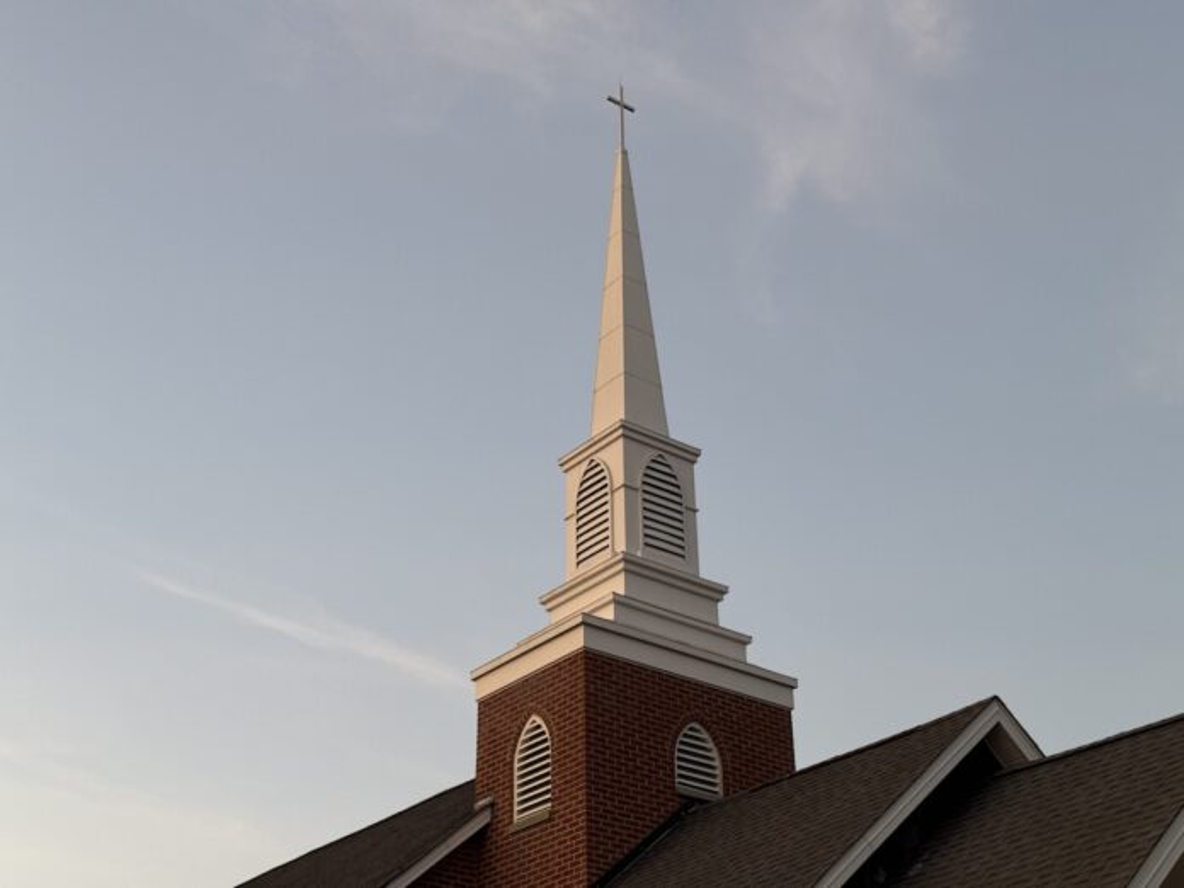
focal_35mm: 48
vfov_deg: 30.3
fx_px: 1642
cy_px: 444
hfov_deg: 39.7
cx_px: 592
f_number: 1.78
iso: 200
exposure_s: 1/40
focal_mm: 6.76
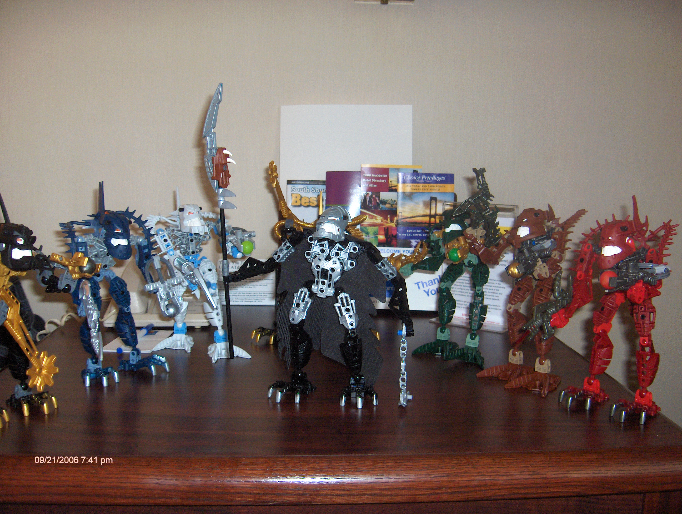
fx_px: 770
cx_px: 341
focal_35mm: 39
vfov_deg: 36.9
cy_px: 257
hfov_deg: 47.8
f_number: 2.8
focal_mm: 8
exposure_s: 1/60
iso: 100
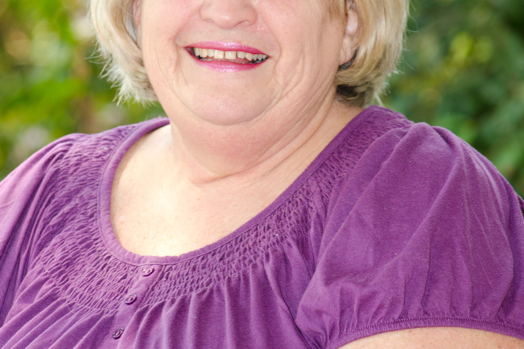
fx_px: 4948
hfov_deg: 6.1
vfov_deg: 4.0
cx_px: 262
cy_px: 142
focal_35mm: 340
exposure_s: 1/100
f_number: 7.1
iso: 200
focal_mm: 150
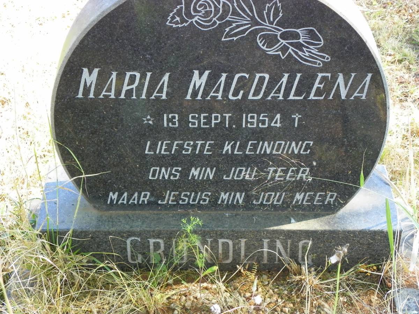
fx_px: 944
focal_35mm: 78
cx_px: 210
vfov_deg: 18.9
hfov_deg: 25.0
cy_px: 157
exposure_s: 1/60
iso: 100
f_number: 4
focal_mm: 13.8
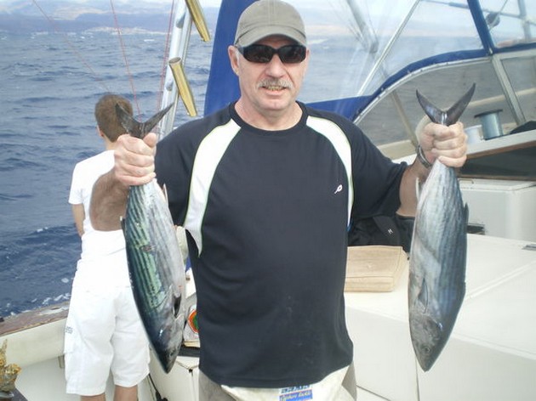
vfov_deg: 34.3
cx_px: 268
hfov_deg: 44.8
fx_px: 650
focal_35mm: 42
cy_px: 200
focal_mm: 7.4
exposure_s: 1/250
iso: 50
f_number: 3.5
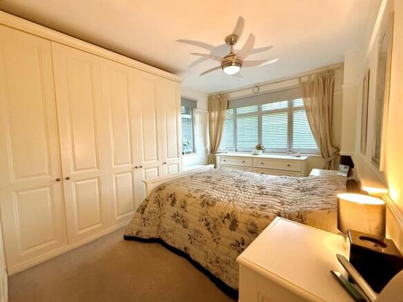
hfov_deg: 102.1
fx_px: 163
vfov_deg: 85.7
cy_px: 151
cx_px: 202
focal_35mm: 14
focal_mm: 2.22
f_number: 2.2
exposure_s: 1/50
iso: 640
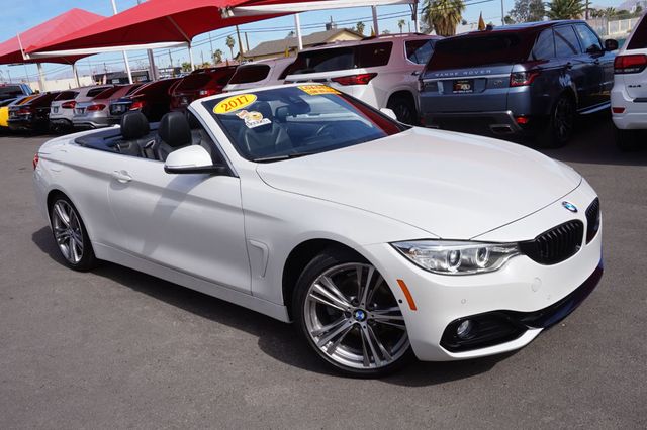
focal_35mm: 32
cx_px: 324
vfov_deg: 41.7
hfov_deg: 59.5
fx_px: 566
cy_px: 215
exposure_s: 1/125
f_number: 14
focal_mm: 21
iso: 100
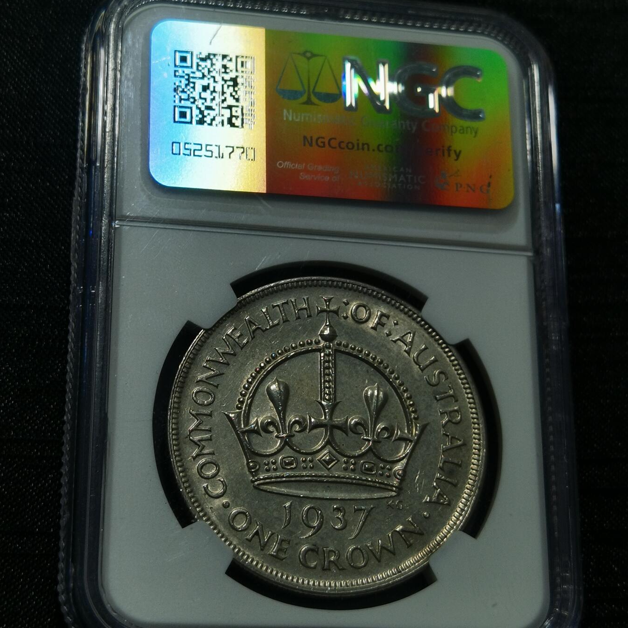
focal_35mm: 76
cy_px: 292
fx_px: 1560
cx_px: 315
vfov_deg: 22.8
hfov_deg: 22.8
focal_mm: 6.67
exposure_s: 1/251
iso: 50
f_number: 1.9
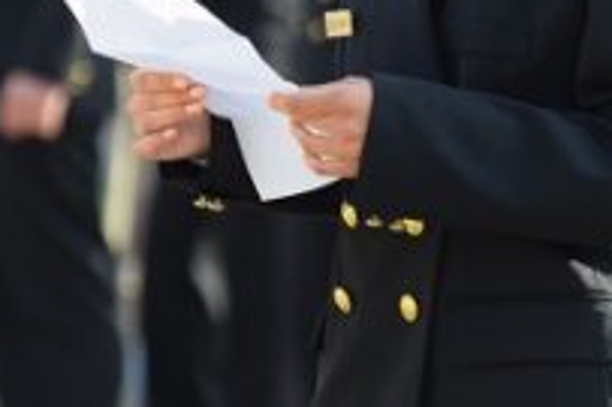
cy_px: -69
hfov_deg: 1.9
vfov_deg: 1.3
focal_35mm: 1090
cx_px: 409
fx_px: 18515
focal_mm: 240
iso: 320
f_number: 5.3
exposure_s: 1/250
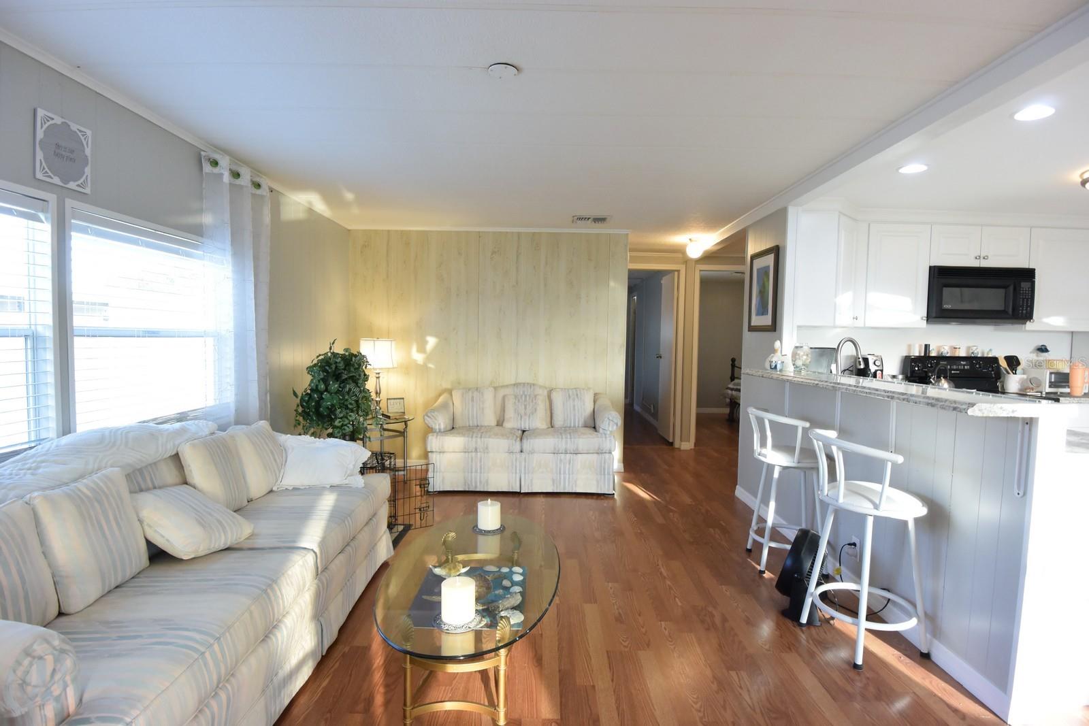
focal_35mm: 18
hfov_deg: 90.0
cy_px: 363
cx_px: 544
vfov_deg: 67.4
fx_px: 545
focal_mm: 6.7
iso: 800
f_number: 3.5
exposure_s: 1/100
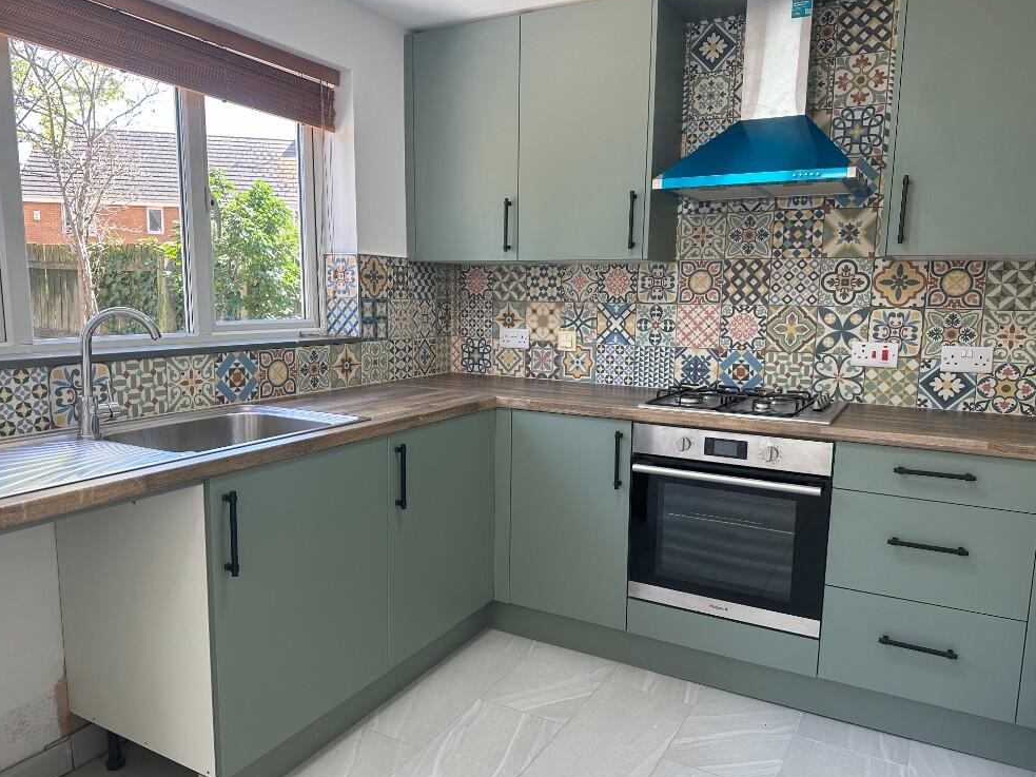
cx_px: 513
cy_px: 395
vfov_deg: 54.9
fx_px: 748
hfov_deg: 69.4
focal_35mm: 25
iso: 100
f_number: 1.78
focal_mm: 6.86
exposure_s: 1/161
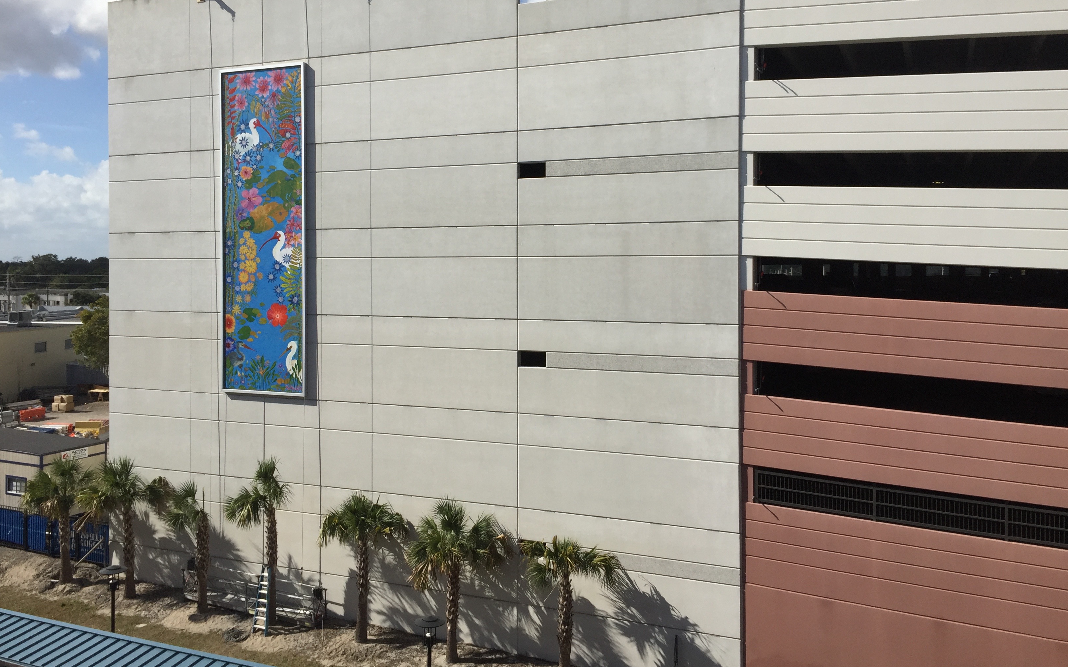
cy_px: 273
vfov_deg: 40.4
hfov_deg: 61.2
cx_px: 530
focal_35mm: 31
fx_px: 902
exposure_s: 1/3049
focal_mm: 4.15
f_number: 2.2
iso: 32
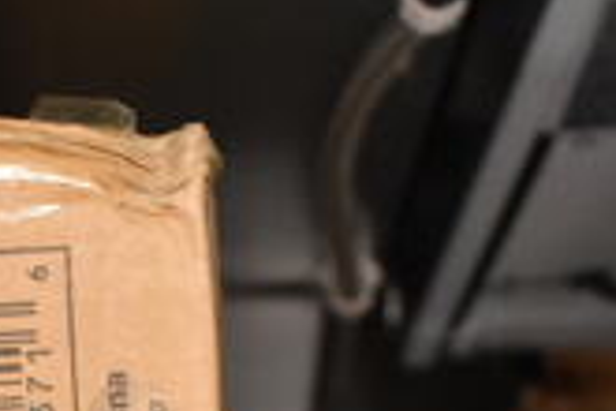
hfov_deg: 19.4
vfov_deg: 13.1
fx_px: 1711
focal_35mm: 100
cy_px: 572
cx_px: -86
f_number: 3.5
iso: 2500
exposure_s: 1/125
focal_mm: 18
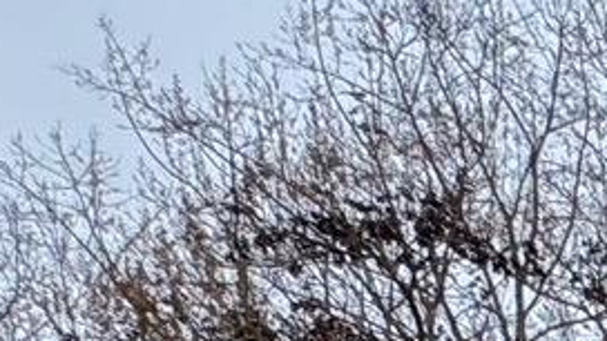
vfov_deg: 7.8
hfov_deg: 12.0
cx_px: 1698
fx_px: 1851
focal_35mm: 115
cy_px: 1261
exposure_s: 1/99
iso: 64
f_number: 2.2
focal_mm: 2.22
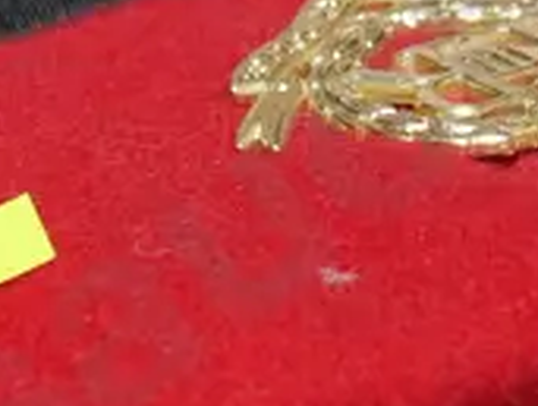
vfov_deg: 6.6
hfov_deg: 8.7
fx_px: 3535
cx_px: 271
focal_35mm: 227
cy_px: 219
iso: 400
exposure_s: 1/60
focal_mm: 19
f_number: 4.1
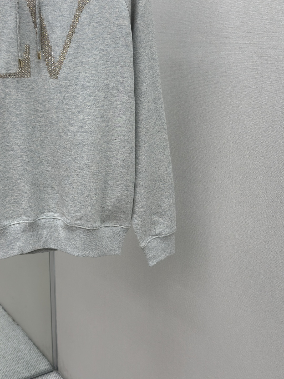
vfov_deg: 39.7
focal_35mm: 48
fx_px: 525
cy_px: 190
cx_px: 142
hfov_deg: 30.3
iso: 80
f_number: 1.78
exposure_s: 1/373
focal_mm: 6.86
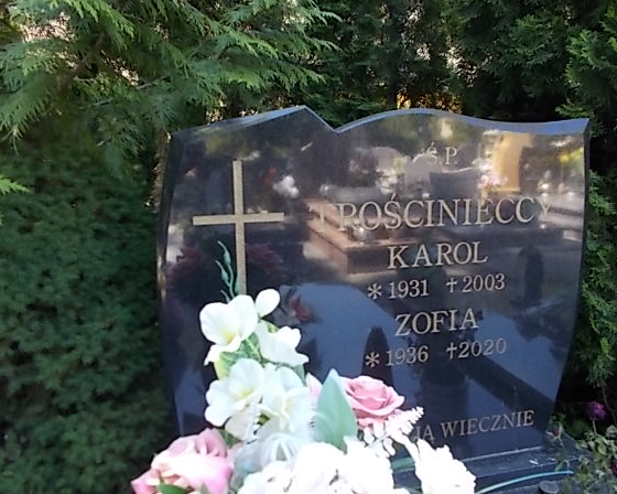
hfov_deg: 60.4
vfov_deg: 50.0
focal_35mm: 29
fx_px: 530
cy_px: 237
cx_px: 334
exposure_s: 1/40
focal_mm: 4.6
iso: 80
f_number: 3.2
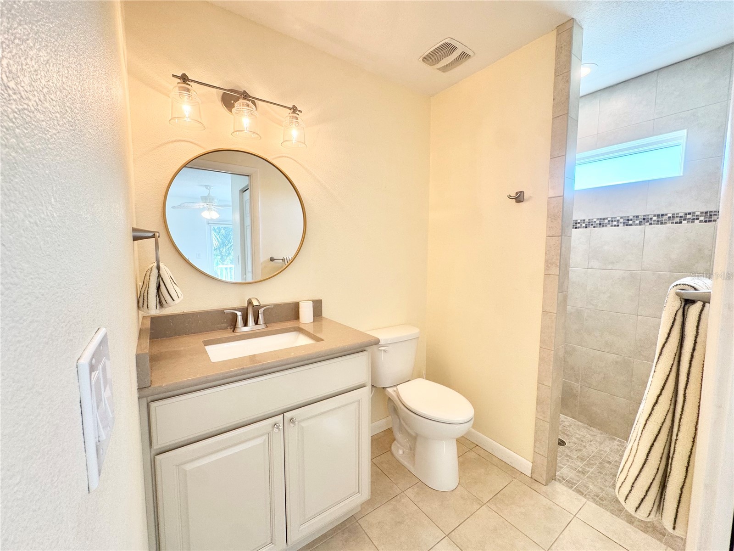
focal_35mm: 14
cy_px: 276
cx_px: 367
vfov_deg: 85.7
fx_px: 297
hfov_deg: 102.1
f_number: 2.2
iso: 100
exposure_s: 1/120
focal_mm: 2.22
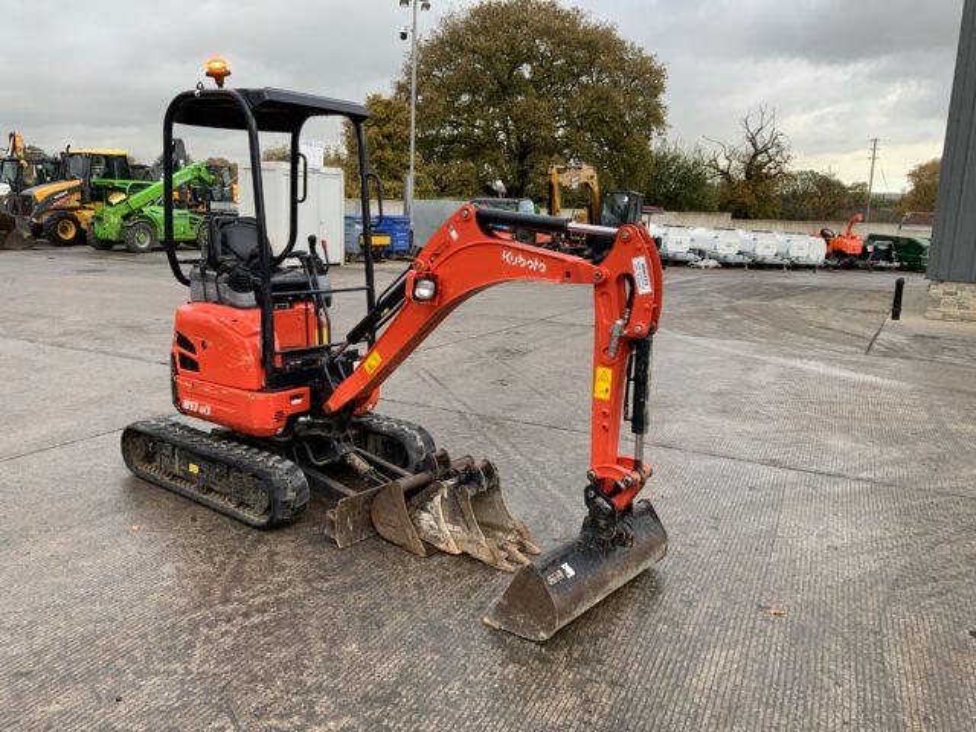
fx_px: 818
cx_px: 488
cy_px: 366
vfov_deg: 48.2
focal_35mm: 29
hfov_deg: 61.7
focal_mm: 3
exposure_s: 1/122
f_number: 1.8
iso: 25
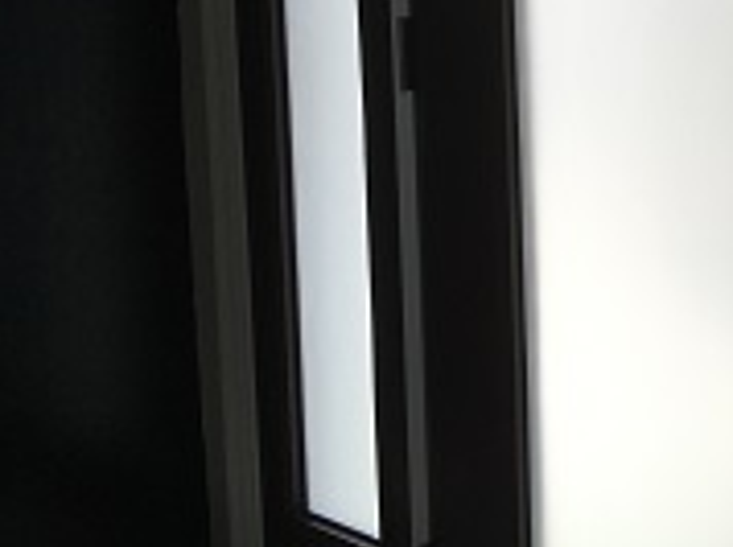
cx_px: 799
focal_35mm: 75
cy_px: -56
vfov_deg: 18.8
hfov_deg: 24.4
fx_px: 1586
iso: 25
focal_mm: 4.15
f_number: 2.2
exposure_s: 1/229
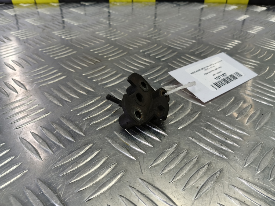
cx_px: 138
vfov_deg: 58.9
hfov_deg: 73.9
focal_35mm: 23
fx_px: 183
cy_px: 103
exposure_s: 1/33.3
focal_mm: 4.11
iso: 103
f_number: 1.6
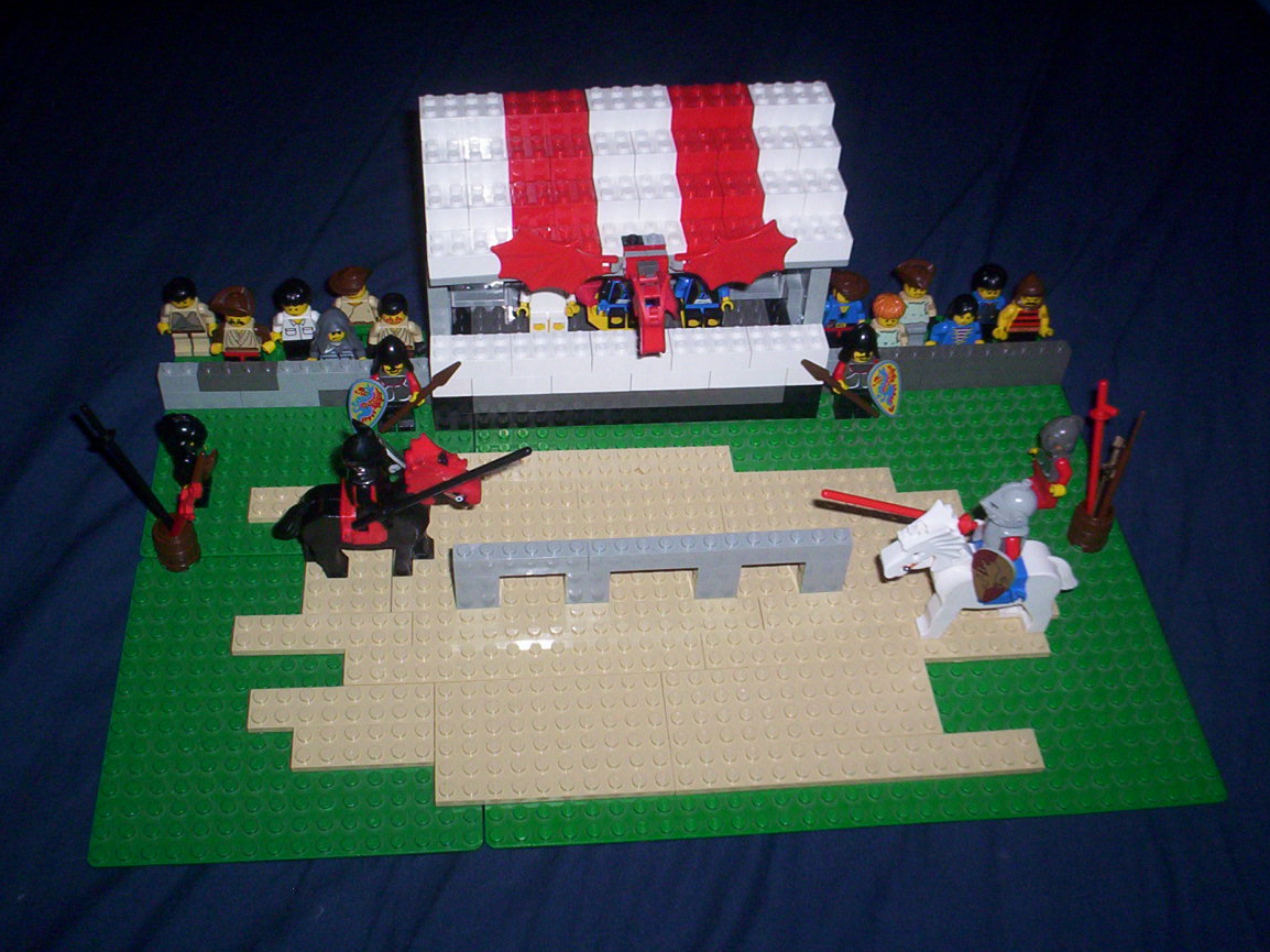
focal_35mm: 39
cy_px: 470
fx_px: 1431
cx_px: 644
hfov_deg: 47.9
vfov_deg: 36.8
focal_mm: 4.99
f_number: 4.5
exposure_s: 1/60
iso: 140
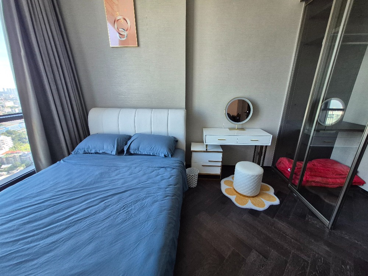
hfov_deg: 106.2
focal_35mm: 13
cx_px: 184
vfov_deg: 89.9
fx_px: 138
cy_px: 138
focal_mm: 1.74
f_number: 2.2
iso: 160
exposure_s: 1/50
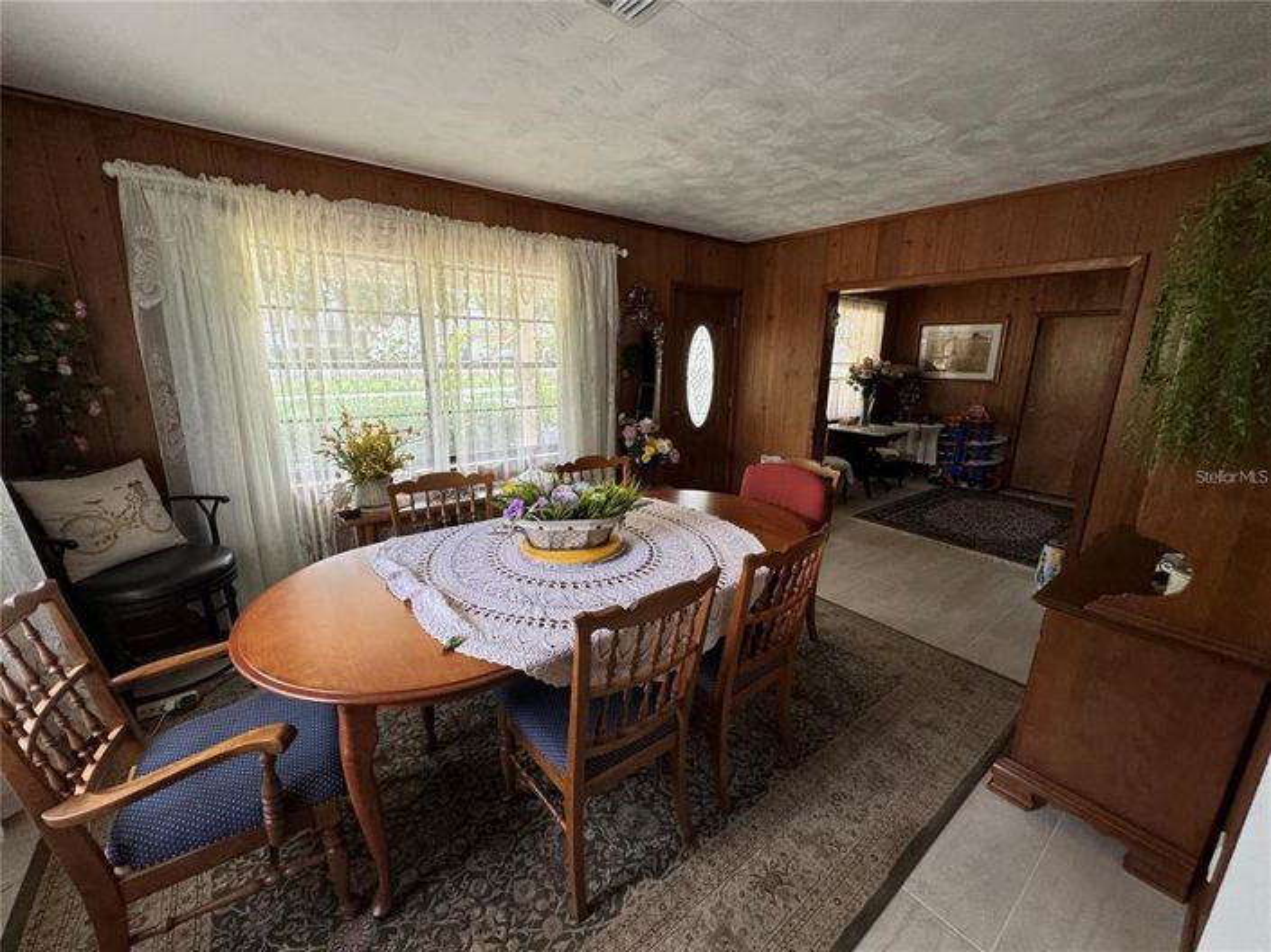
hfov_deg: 102.1
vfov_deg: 85.6
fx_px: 514
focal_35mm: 14
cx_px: 636
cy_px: 476
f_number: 2.2
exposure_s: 1/99
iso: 200
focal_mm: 2.22
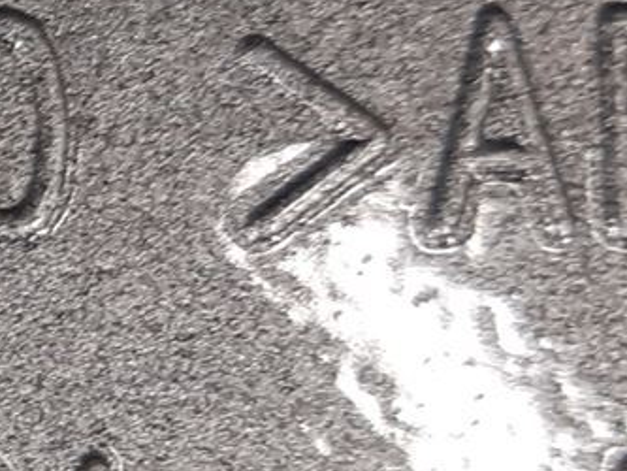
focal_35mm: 160
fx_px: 2899
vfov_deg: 9.3
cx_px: -623
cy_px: 249
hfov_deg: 11.2
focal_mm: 3.93
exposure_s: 1/50
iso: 100
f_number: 1.7
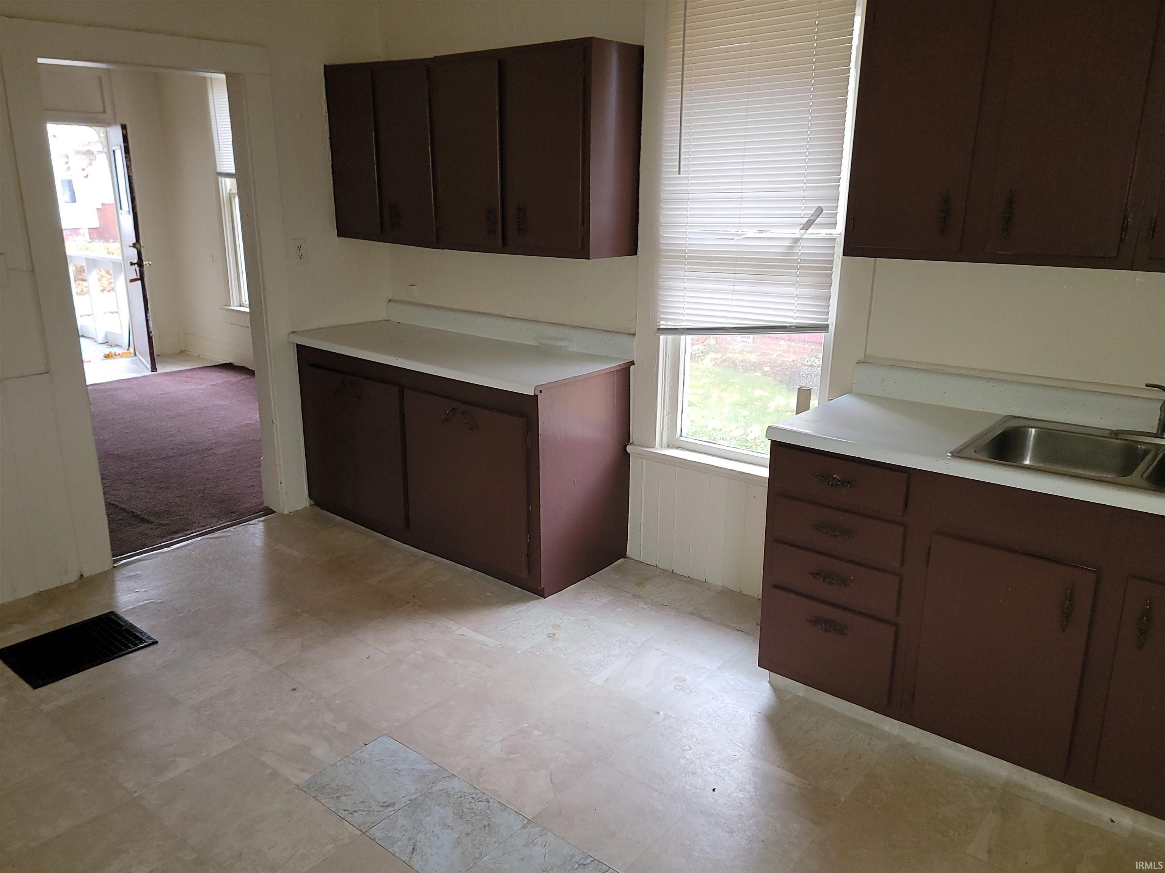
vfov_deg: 56.8
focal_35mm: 24
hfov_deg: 71.6
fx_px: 808
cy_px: 436
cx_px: 582
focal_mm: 6.7
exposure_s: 1/24
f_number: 1.8
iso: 160
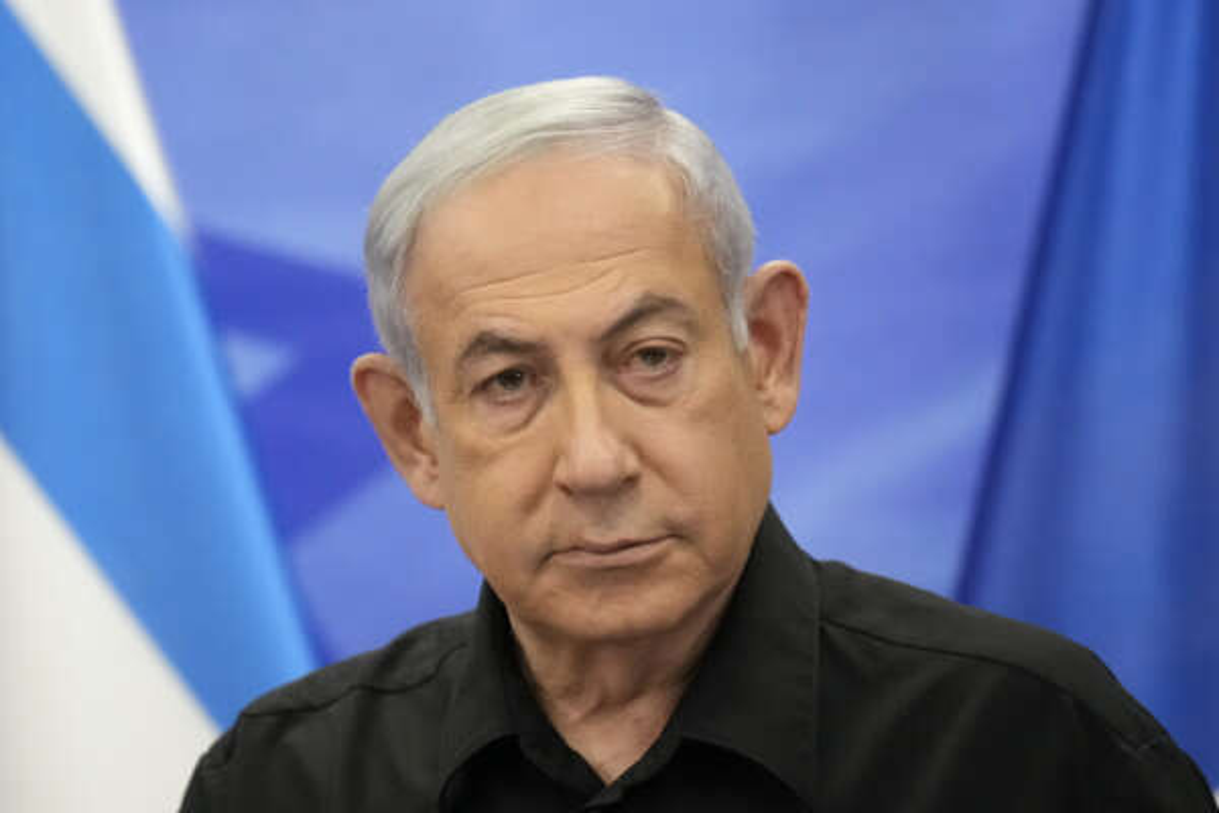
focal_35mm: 300
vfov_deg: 4.6
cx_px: 610
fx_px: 10158
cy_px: 406
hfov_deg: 6.9
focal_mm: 200
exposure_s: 1/2000
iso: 5000
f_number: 2.8
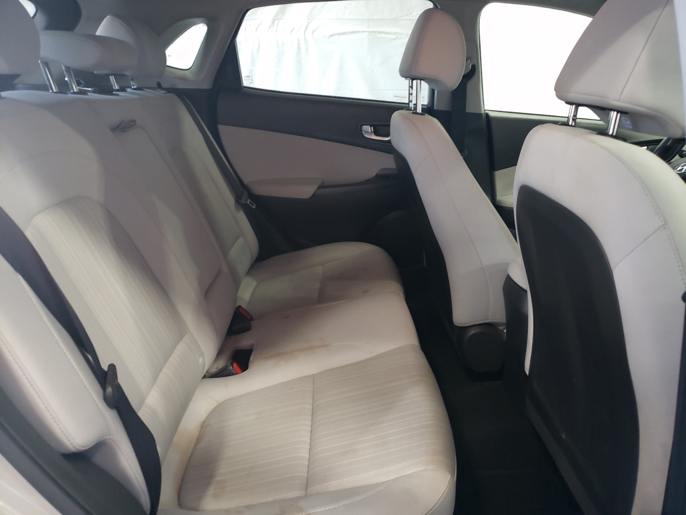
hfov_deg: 67.3
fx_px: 515
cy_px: 258
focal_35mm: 26
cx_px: 343
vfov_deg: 53.1
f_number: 1.5
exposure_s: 1/60.2
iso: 197
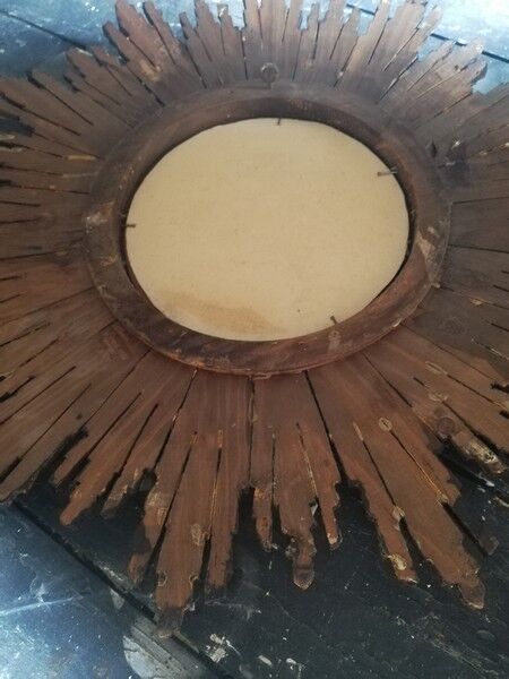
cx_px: 254
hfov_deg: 53.1
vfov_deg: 67.3
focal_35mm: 26
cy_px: 340
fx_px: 510
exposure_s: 1/16.7
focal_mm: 3.81
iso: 800
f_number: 2.2
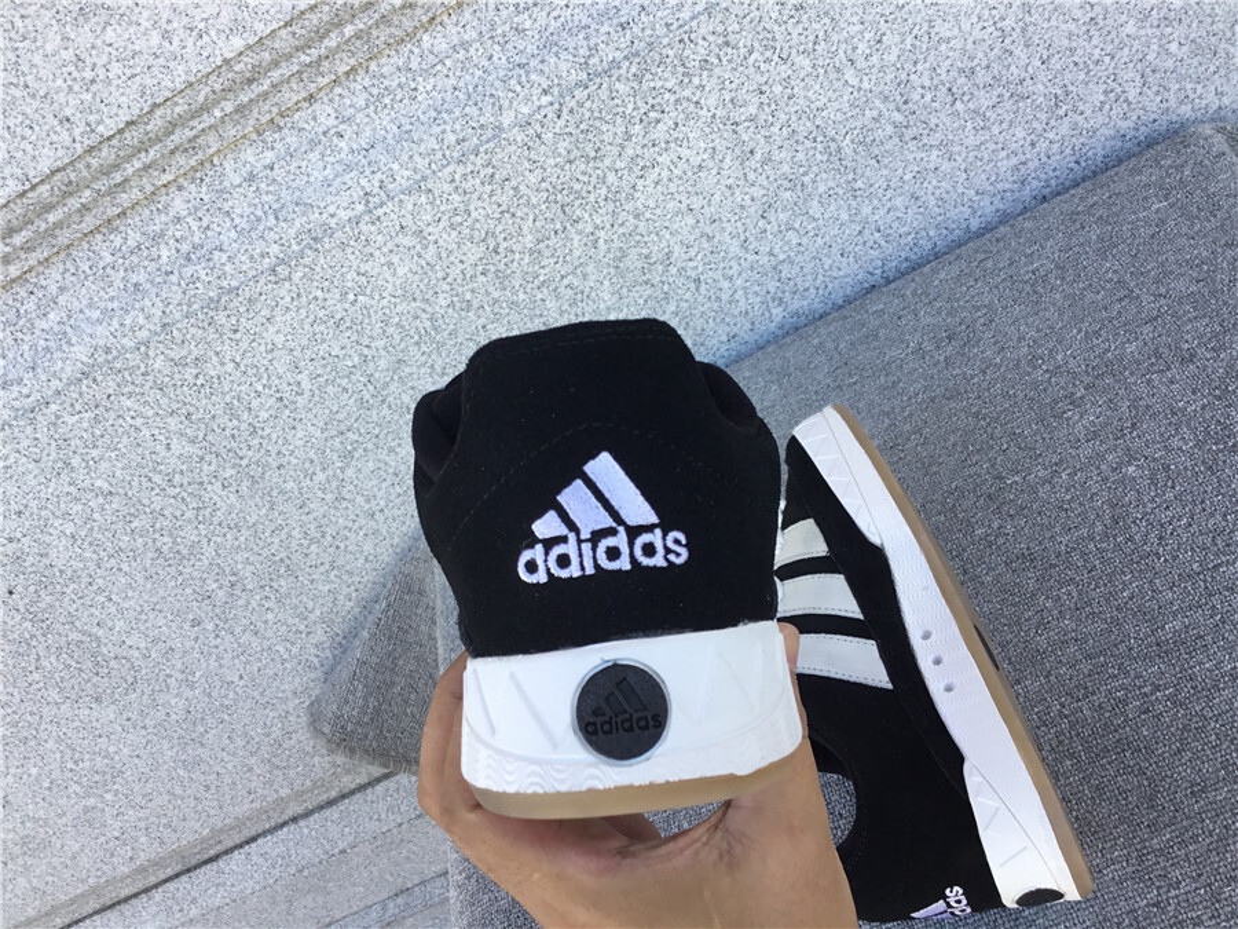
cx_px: 619
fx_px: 1109
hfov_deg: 58.4
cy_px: 464
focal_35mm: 31
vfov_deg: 45.4
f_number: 2.4
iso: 25
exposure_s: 1/100
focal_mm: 3.3
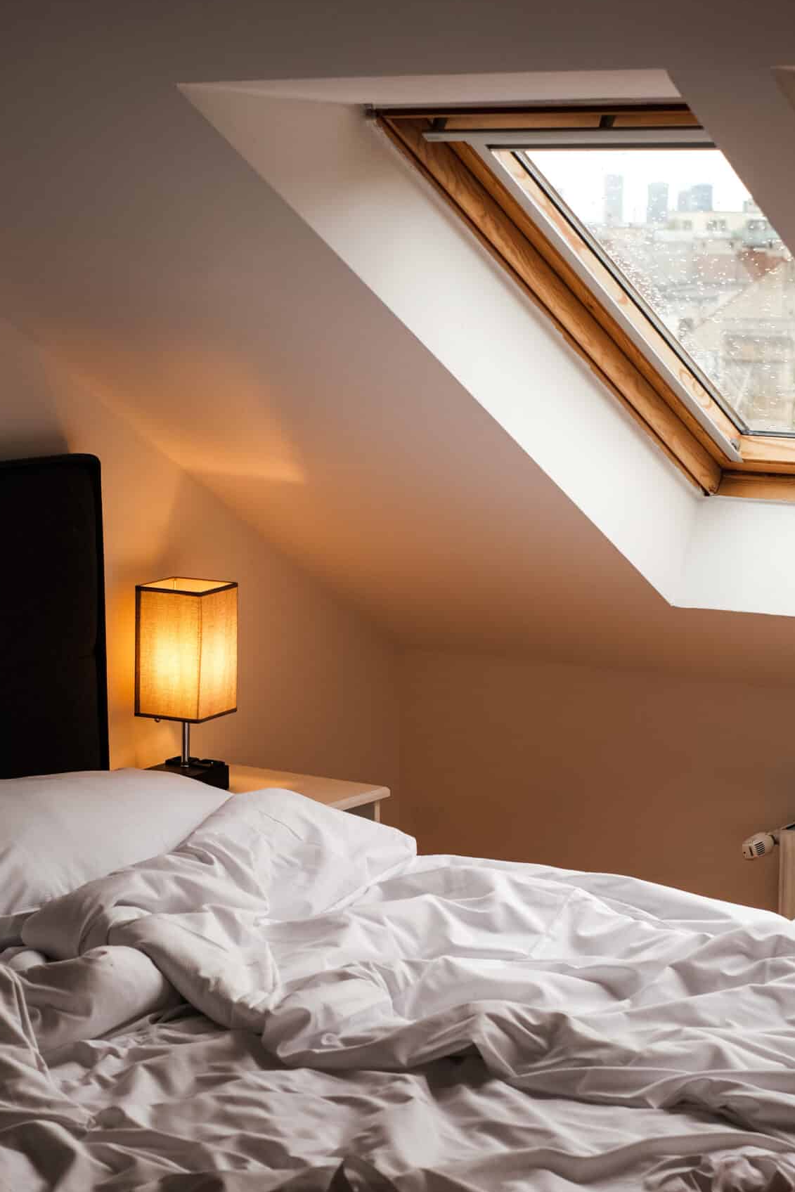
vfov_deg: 25.3
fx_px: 2649
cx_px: 330
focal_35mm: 80
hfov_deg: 17.1
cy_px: 756
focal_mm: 35
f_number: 4
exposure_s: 1/180
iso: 250
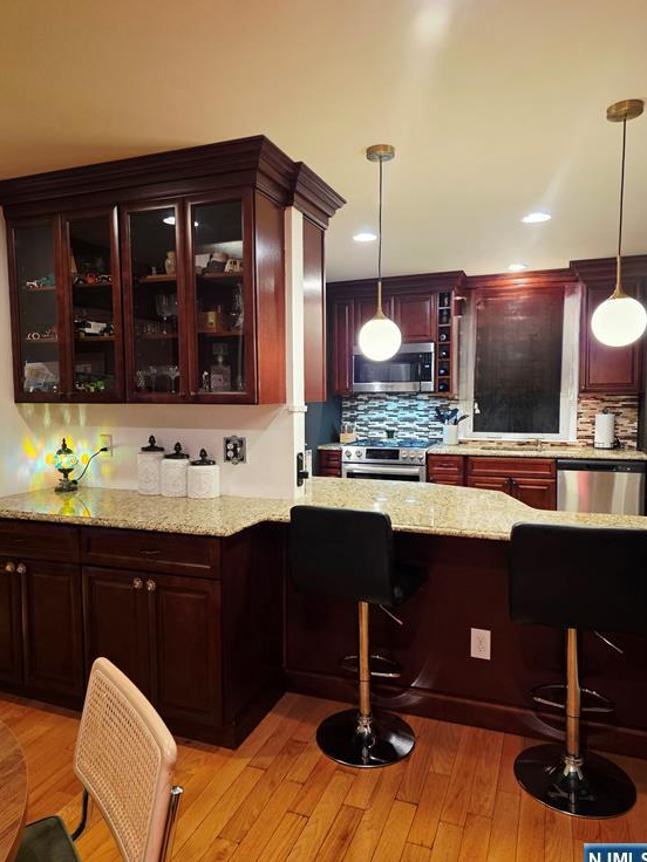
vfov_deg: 71.6
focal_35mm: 24
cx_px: 316
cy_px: 426
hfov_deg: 56.8
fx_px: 598
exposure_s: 1/50.3
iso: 320
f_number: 1.7
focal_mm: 6.25
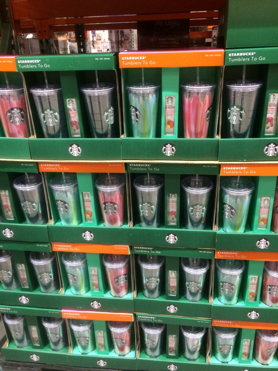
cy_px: 186
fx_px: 311
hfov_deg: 48.2
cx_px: 139
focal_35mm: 29
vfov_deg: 61.7
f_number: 2.2
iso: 320
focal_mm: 4.15
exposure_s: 1/30
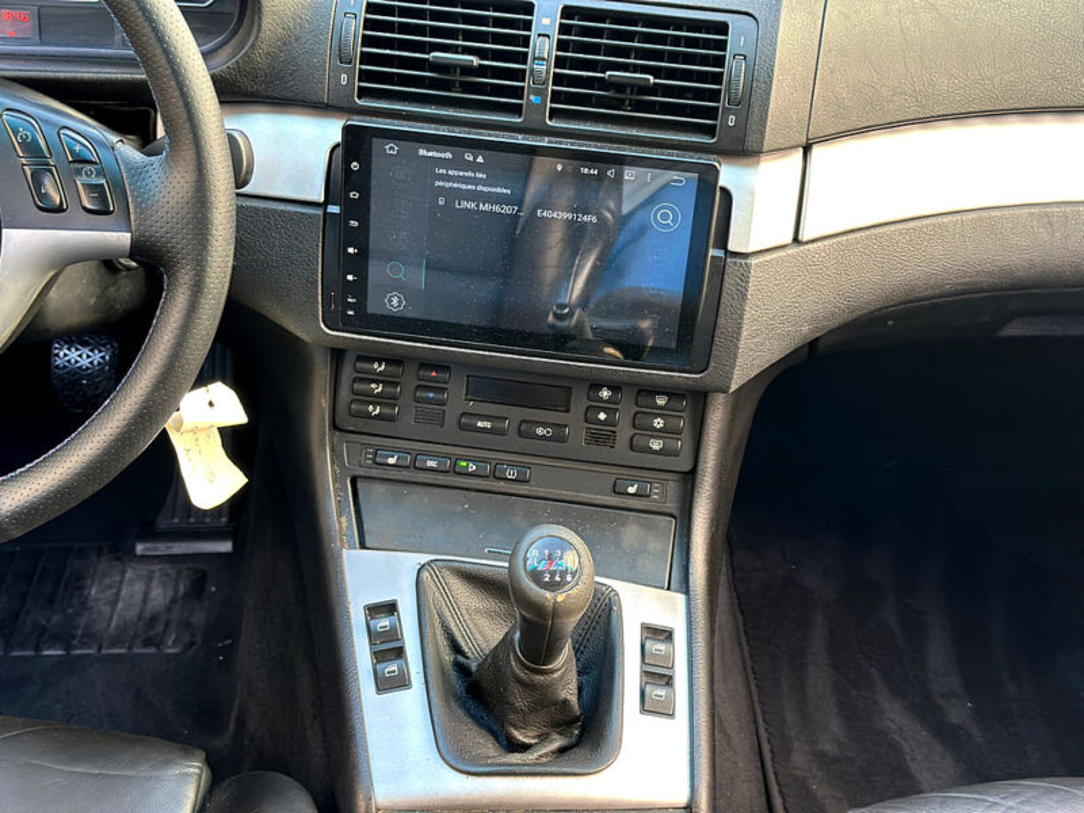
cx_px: 542
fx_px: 1503
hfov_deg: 39.7
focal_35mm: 48
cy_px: 406
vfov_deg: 30.3
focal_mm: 6.86
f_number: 1.78
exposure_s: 1/121
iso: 80
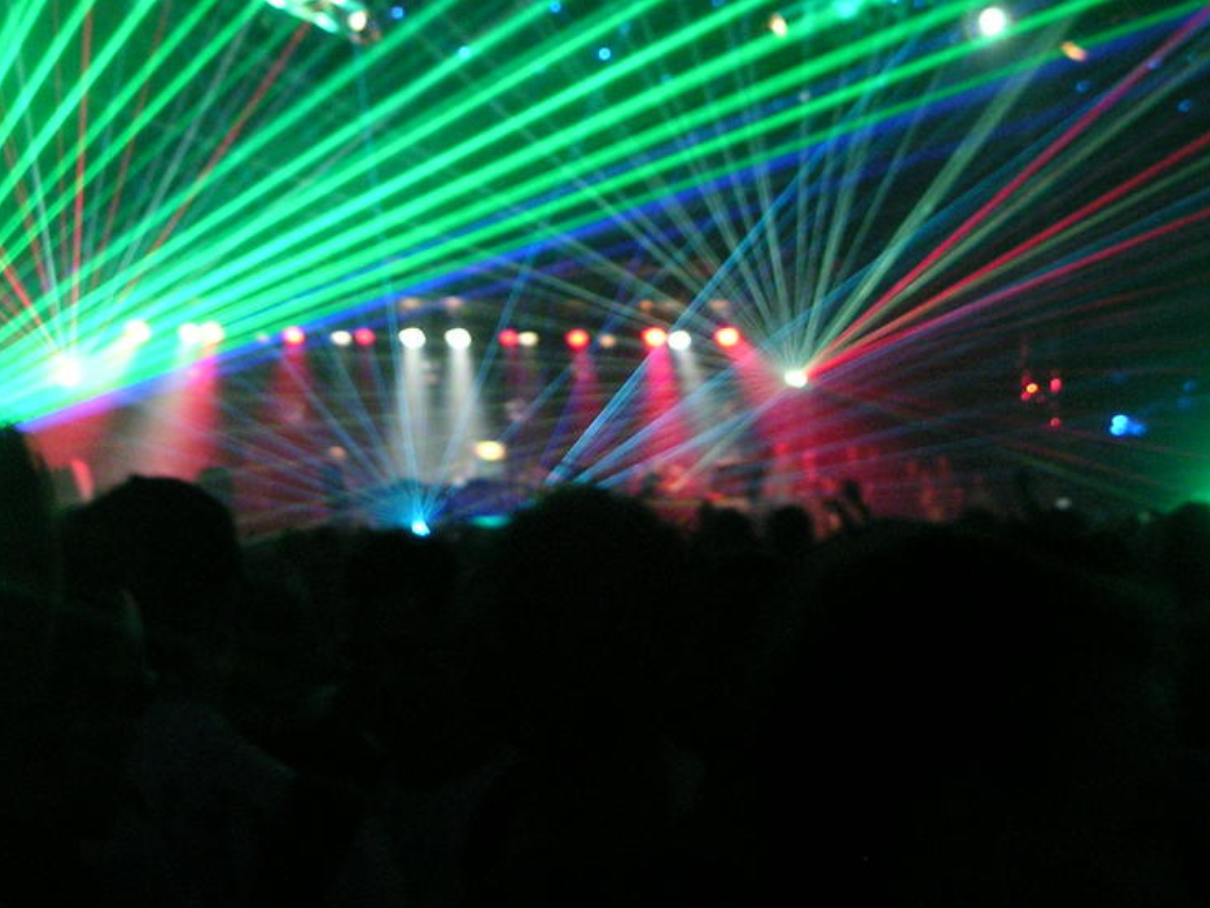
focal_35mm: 66
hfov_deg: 29.3
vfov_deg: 21.9
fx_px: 2307
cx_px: 507
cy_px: 158
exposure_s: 1/4
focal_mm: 6
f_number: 2.8
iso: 200
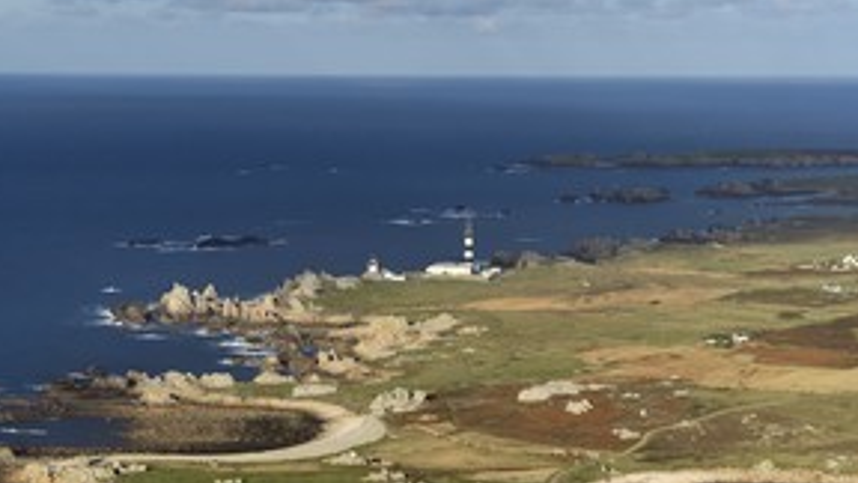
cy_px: 358
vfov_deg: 11.3
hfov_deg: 20.0
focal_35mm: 107
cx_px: 509
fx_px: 2434
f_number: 9
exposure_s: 1/1250
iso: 640
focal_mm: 70
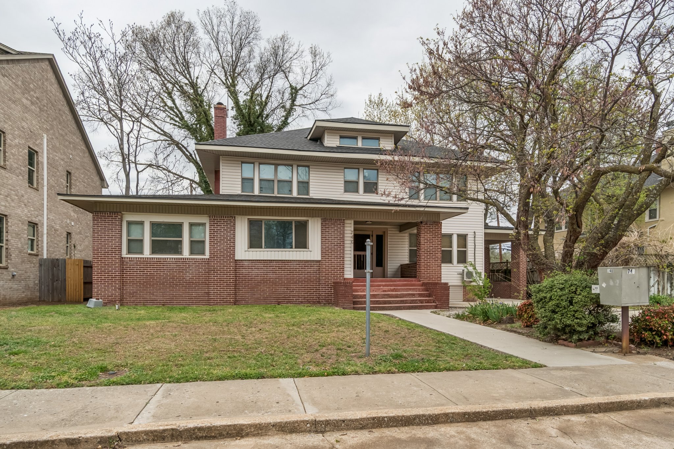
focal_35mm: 22
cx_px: 337
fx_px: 421
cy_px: 224
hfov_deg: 77.3
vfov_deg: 56.1
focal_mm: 15
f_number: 8
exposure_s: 1/320
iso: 100
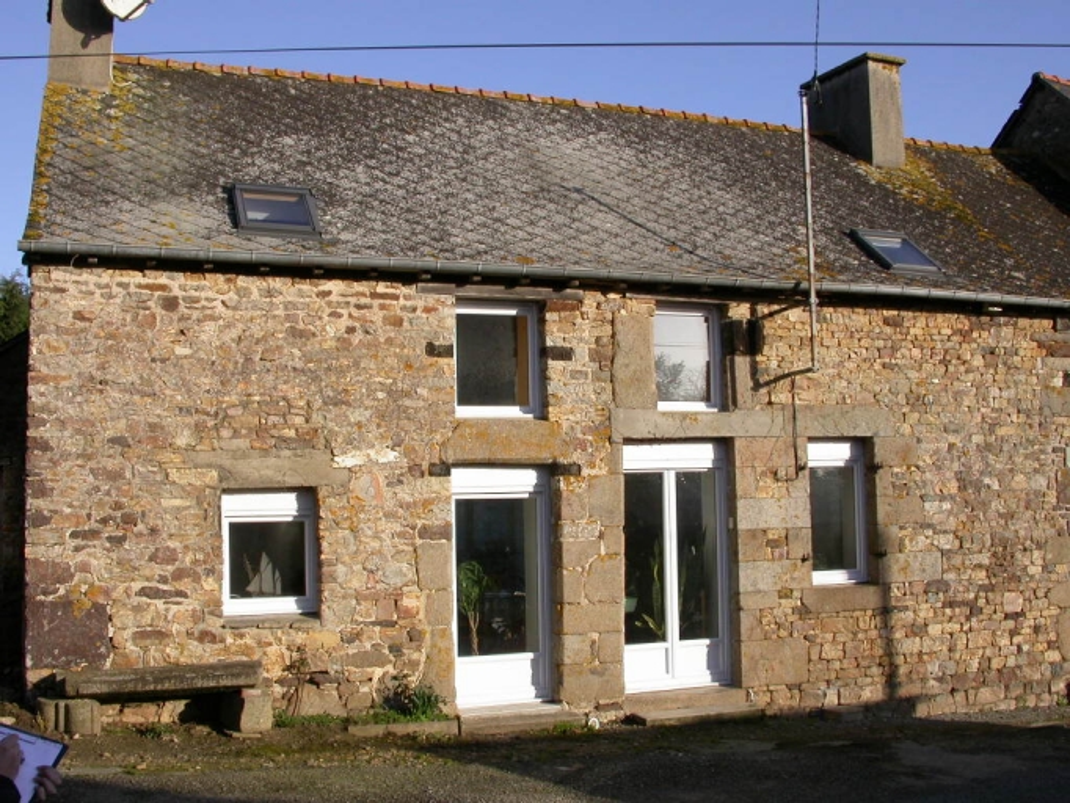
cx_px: 535
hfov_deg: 49.0
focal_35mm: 38
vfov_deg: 37.7
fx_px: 1175
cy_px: 402
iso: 100
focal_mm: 7.85
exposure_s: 1/287
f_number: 7.5
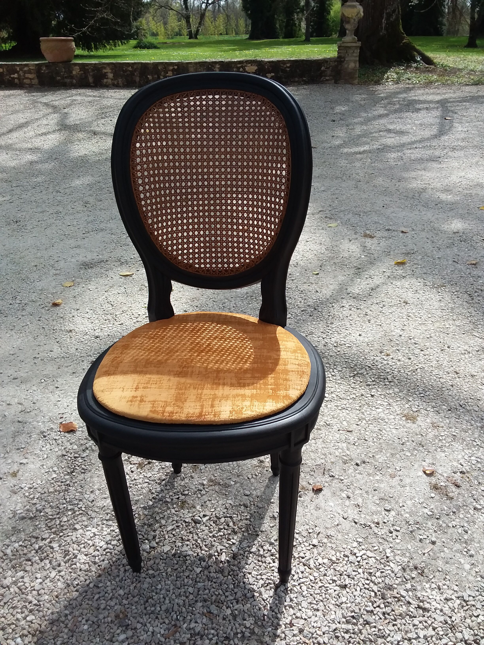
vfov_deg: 65.3
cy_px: 322
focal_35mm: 27
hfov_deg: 51.4
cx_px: 242
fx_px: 503
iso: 40
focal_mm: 2.91
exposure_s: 1/944
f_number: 1.9
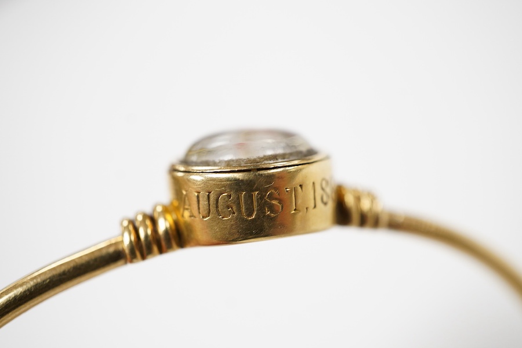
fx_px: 652
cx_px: 261
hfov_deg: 43.6
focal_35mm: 45
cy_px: 174
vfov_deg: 29.9
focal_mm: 30
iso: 1250
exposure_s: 1/125
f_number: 9
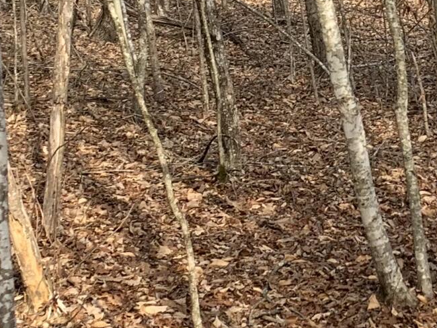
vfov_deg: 12.3
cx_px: 519
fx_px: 1515
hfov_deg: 15.8
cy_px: 101
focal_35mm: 120
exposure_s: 1/467
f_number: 1.8
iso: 25
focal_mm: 4.25
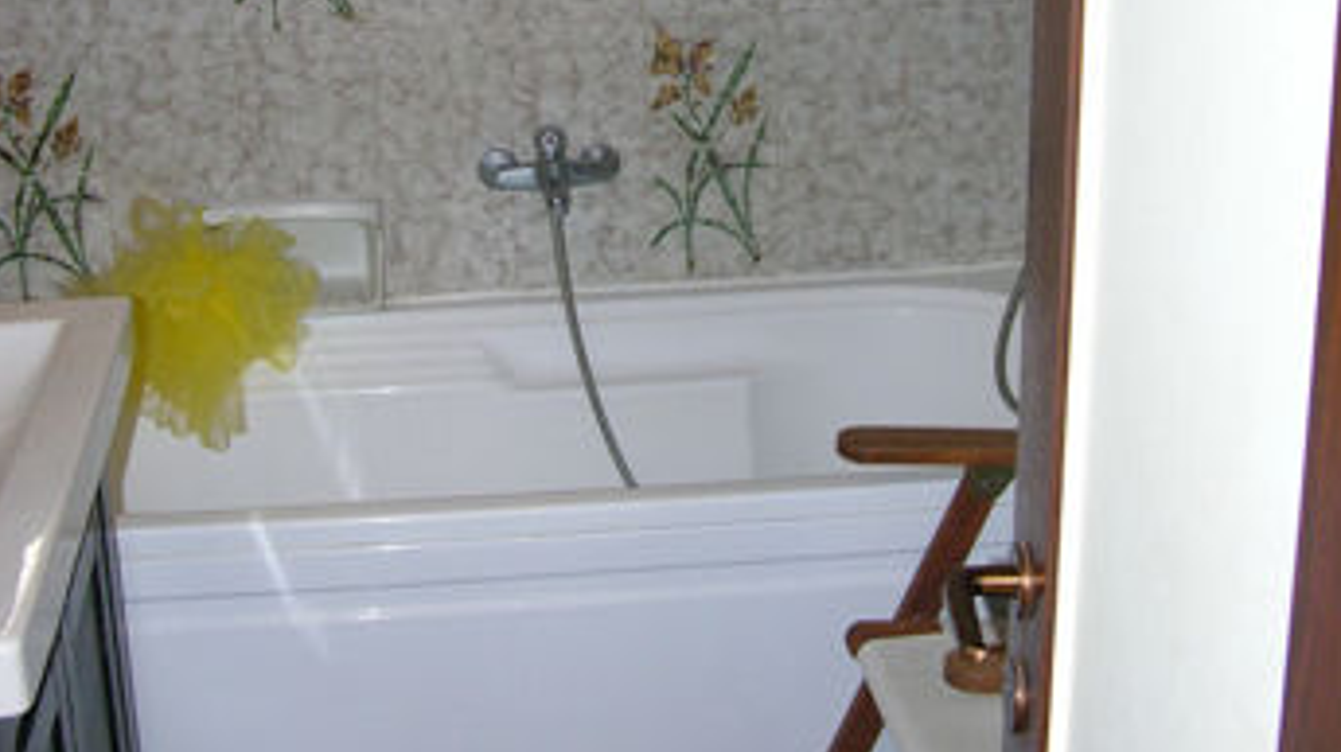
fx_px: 2097
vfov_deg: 20.1
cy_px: 144
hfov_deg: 35.5
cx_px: 669
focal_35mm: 59
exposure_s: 1/60.1
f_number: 2.8
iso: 200
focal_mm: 8.9
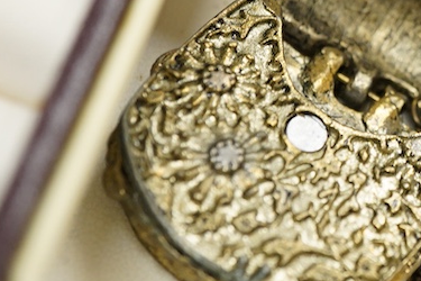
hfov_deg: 18.5
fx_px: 1263
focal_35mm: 108
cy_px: 48
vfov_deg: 12.6
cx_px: 412
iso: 1250
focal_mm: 30
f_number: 8
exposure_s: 1/125
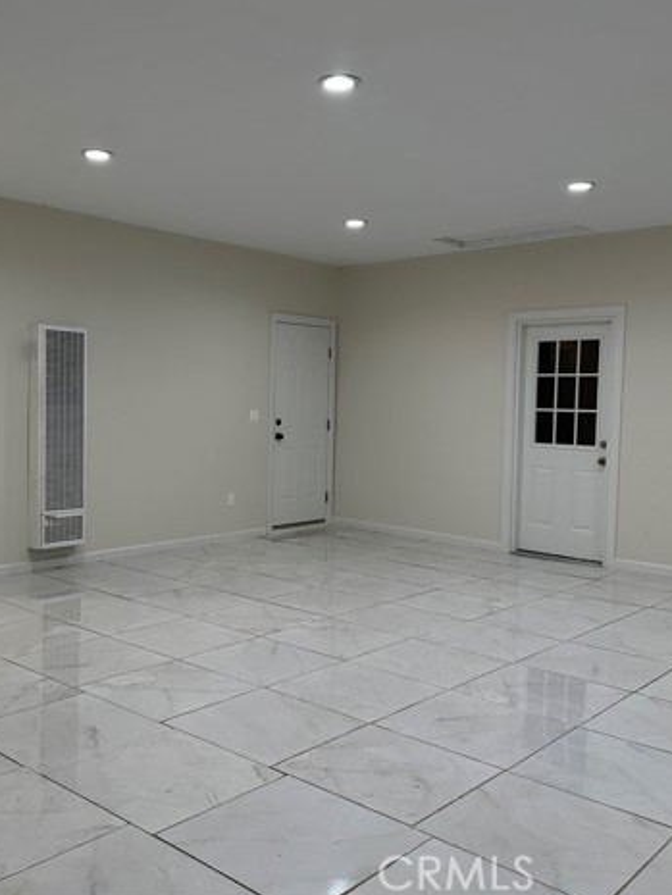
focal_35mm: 33
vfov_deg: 55.3
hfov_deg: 42.7
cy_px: 439
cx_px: 266
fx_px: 854
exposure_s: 1/120
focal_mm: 6.86
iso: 125
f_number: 1.78
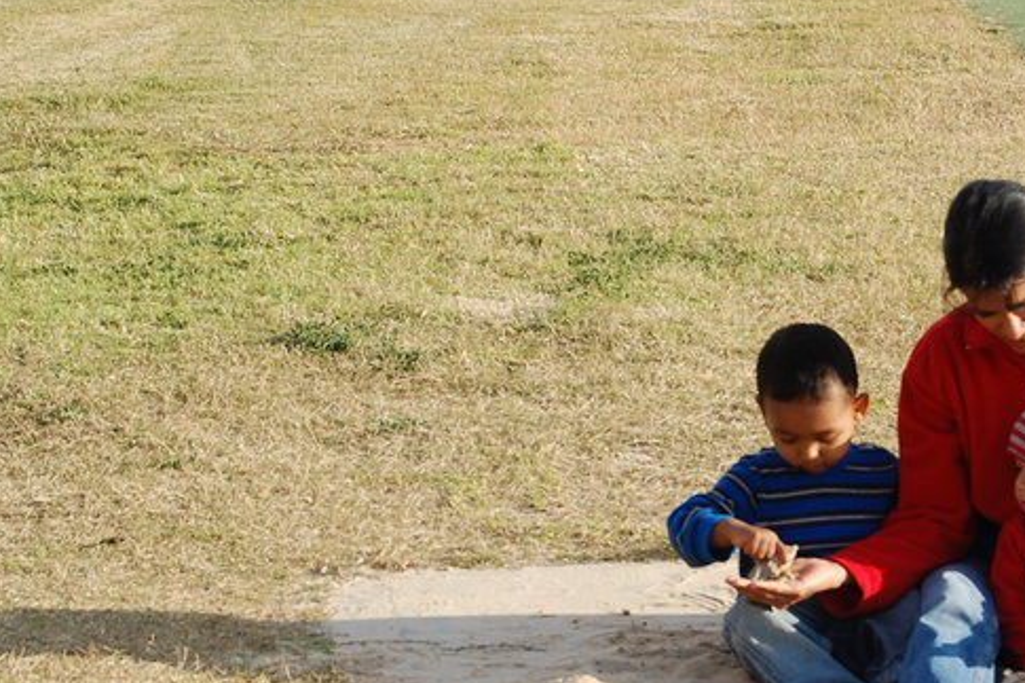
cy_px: 375
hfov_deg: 11.8
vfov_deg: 7.9
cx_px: 664
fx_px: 4954
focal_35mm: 174
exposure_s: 1/250
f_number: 8
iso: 200
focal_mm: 55
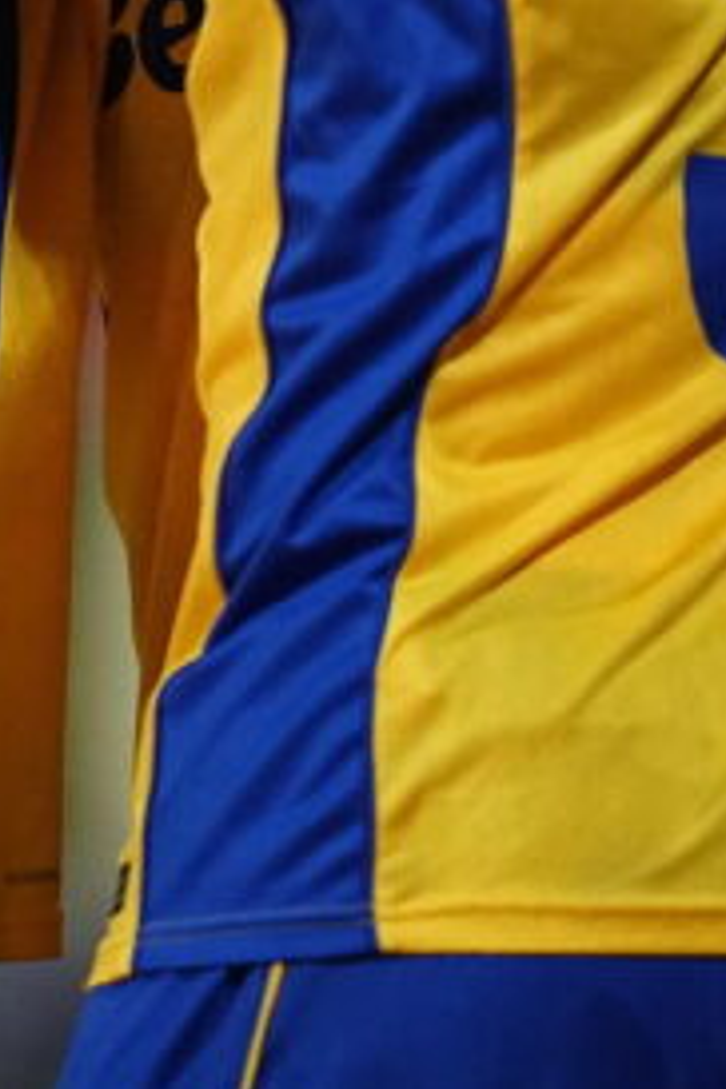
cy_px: -174
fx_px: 45371
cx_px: -455
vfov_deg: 1.4
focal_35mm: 1500
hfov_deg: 0.9
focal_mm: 400
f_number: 2.8
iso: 4000
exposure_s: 1/1250
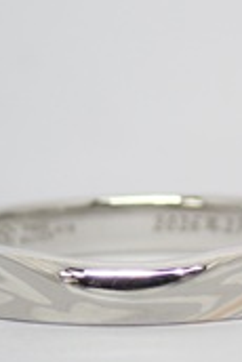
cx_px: 305
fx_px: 2103
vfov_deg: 9.8
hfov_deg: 6.5
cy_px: 243
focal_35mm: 209
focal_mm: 13.65
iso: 200
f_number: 4.1
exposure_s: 1/160
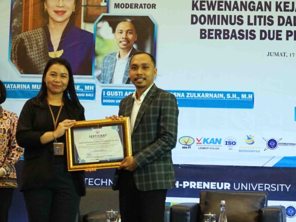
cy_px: 82
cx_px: 135
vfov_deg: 14.2
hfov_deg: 18.9
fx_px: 889
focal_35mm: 104
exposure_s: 1/60
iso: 2500
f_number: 5.6
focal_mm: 60
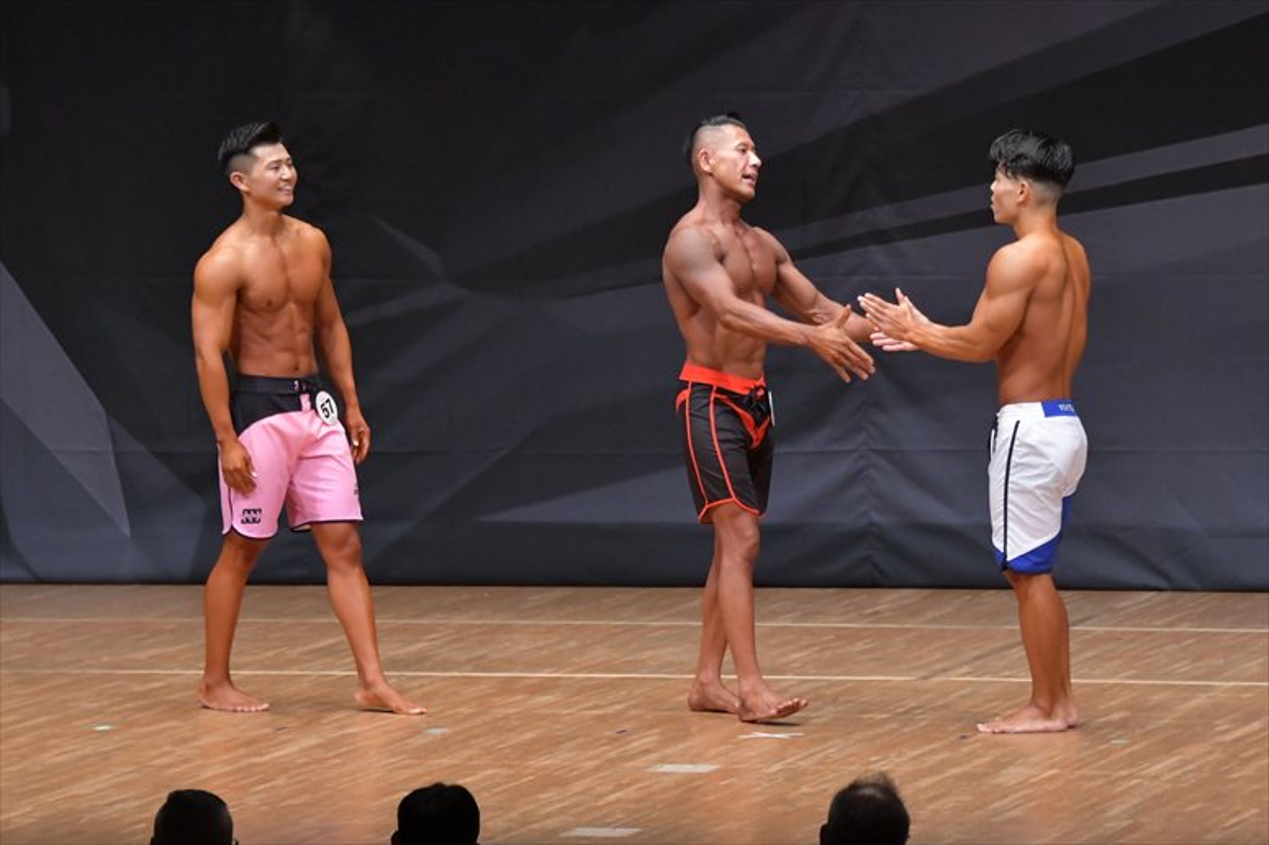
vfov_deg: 5.7
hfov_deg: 8.6
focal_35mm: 240
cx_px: 634
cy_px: 422
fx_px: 8456
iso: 6400
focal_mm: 160
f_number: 5.6
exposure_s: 1/400
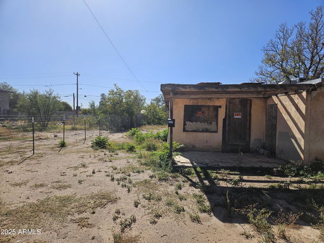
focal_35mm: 23
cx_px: 162
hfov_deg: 73.9
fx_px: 215
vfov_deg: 58.9
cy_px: 122
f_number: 1.8
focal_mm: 5.4
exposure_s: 1/2752
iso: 25
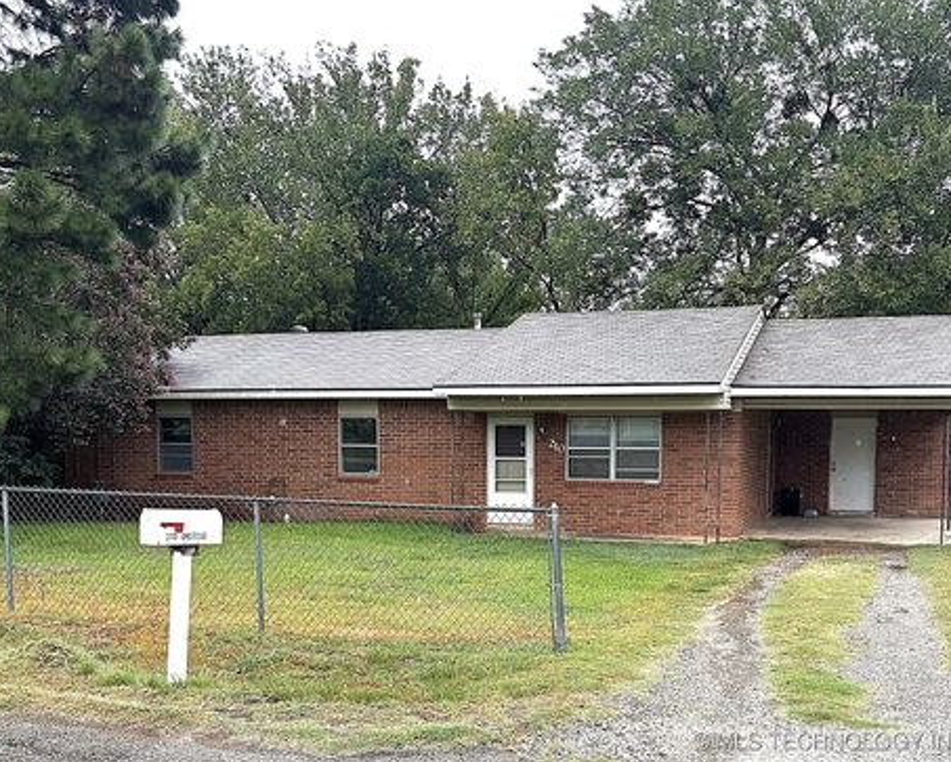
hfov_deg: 62.1
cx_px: 504
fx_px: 789
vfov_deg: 51.6
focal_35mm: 28
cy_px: 371
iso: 50
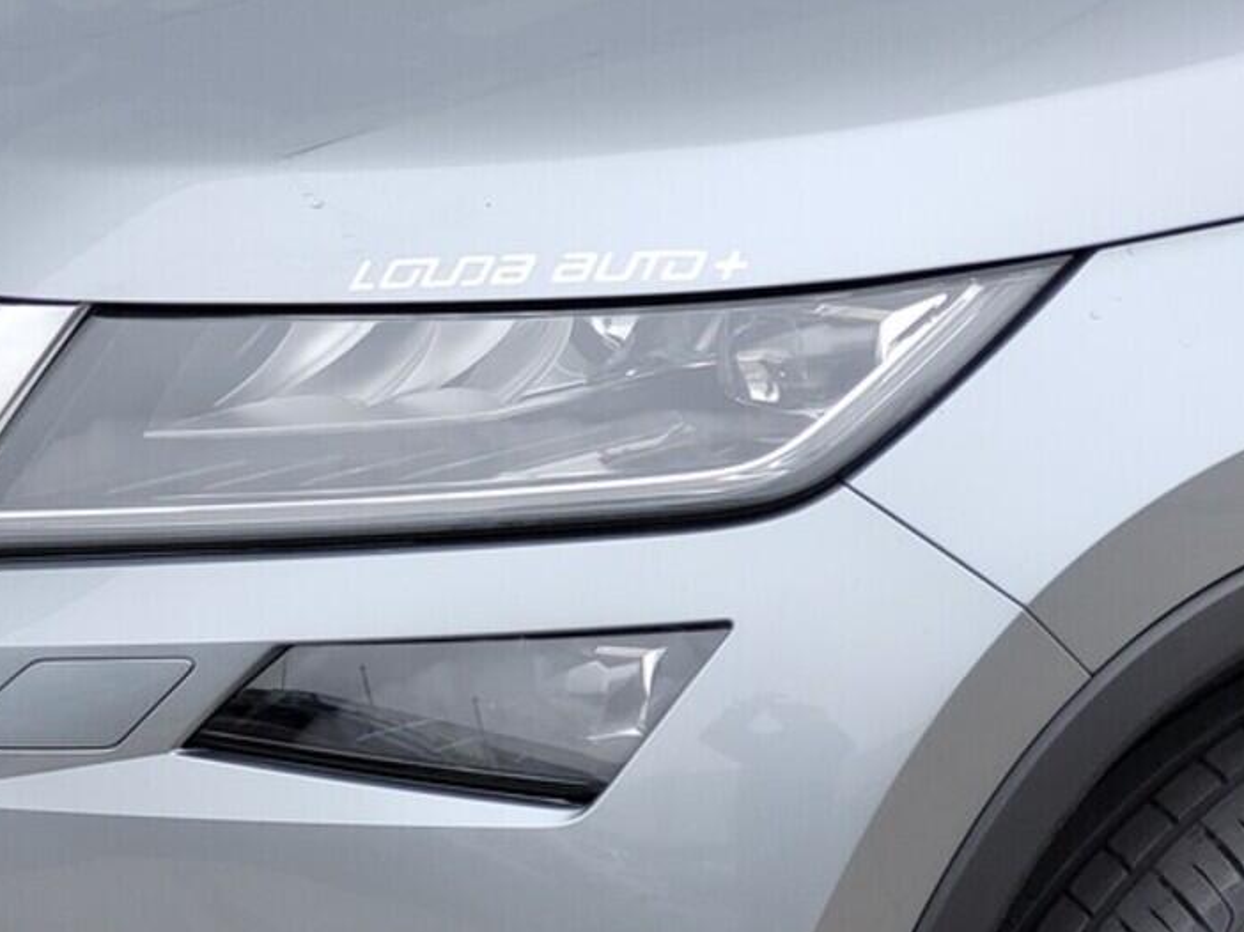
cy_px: 769
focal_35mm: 156
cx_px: 356
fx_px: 5604
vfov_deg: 9.5
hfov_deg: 12.6
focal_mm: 7.12
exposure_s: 1/50
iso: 160
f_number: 2.4
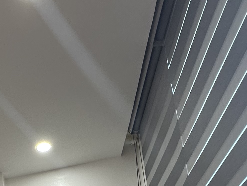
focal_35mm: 57
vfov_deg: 20.7
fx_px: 407
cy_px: 301
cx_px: 52
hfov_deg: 32.9
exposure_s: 1/100
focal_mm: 2.22
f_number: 2.2
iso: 160
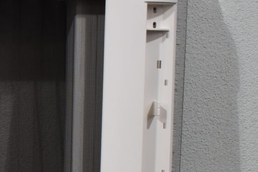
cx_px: -208
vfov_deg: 8.2
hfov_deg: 11.5
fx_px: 1190
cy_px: 199
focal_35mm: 166
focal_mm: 24
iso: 500
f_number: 3.8
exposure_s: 1/250
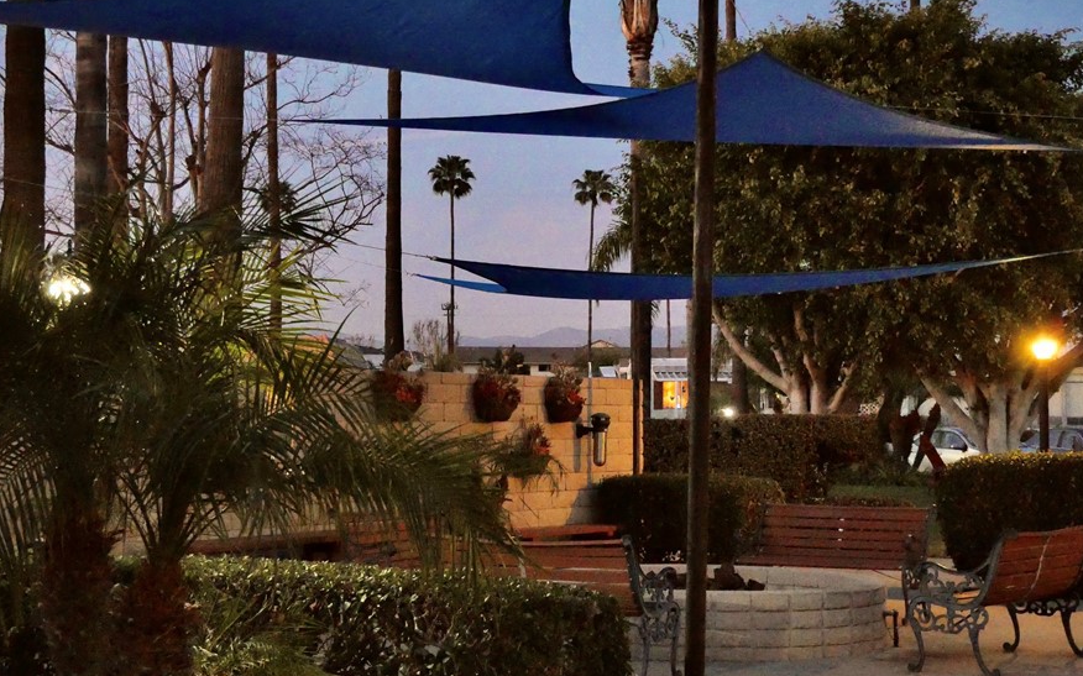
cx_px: 464
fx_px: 1682
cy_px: 370
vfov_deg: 22.7
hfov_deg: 35.6
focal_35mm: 57
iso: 8000
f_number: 4.3
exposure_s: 1/40
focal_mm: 23
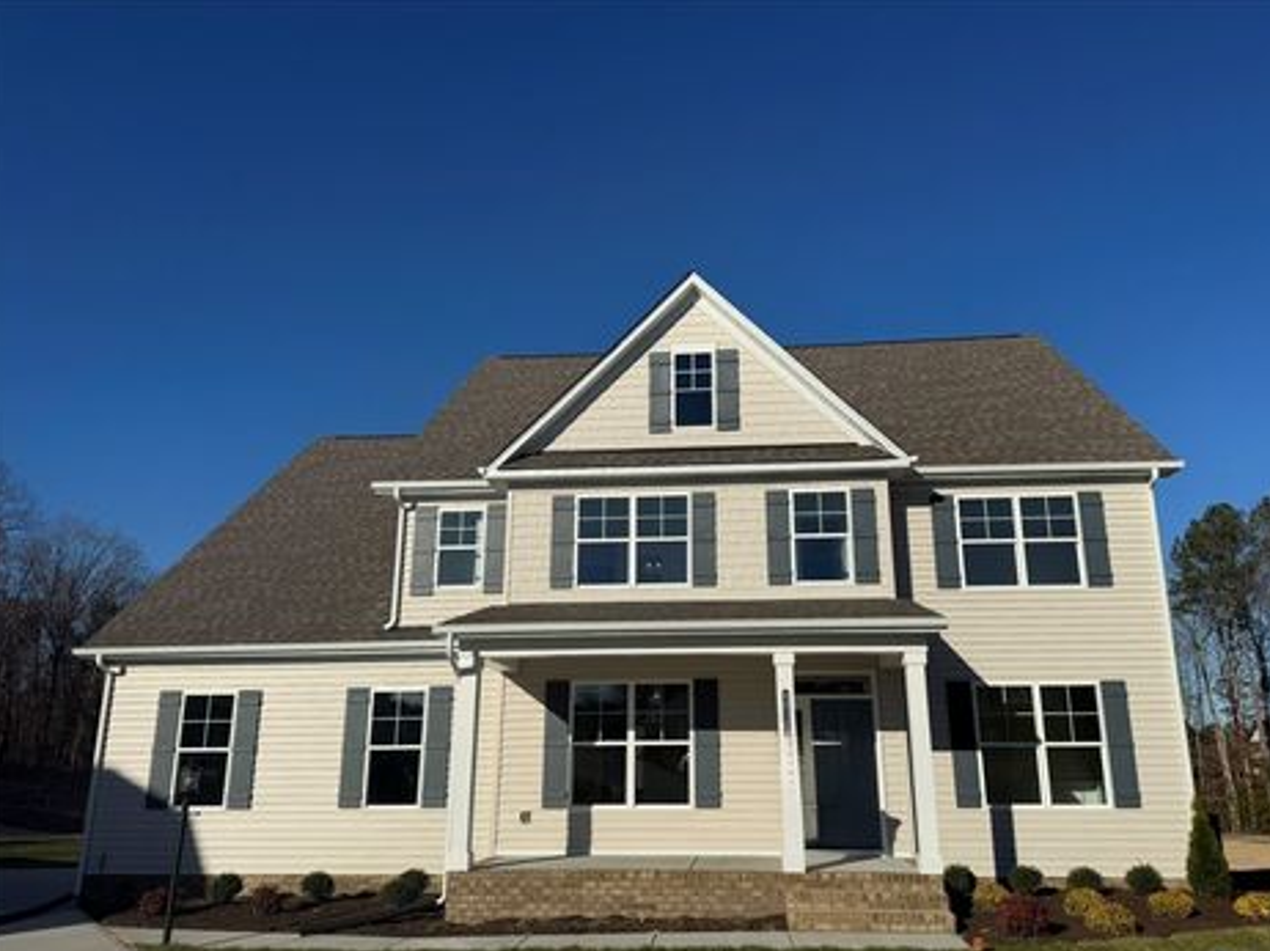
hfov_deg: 67.3
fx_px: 953
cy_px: 510
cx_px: 671
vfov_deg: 53.0
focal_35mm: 26
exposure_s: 1/11905
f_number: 1.78
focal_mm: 6.76
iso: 80
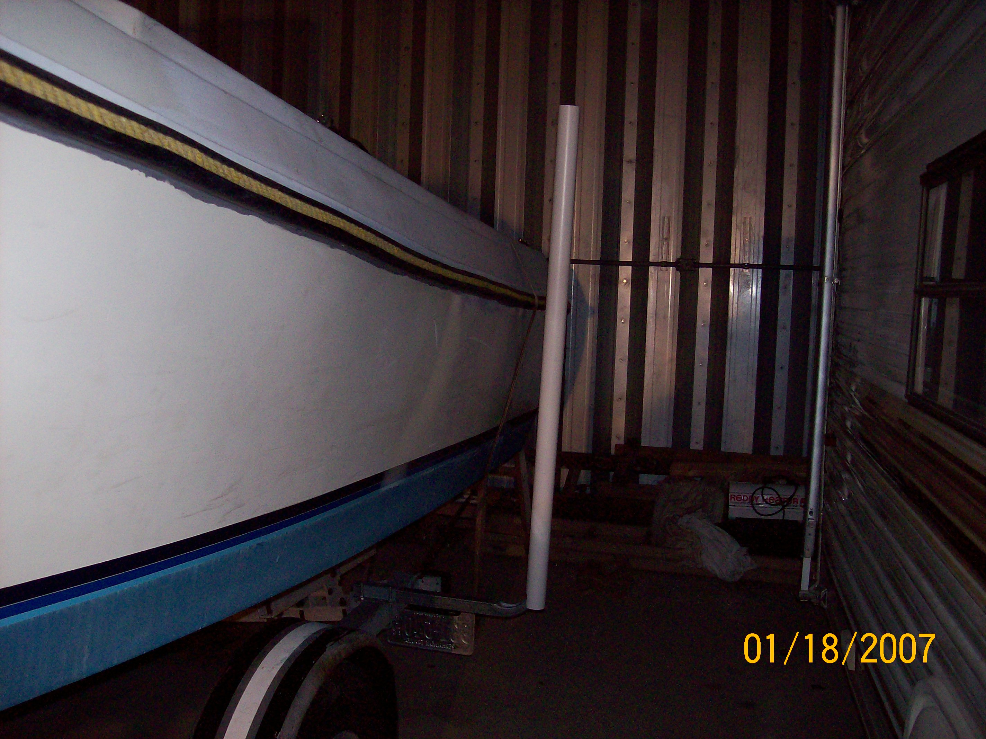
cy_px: 370
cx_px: 493
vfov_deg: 39.6
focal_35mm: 36
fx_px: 1025
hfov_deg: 51.4
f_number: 2.7
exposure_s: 1/64
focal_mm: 6
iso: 140
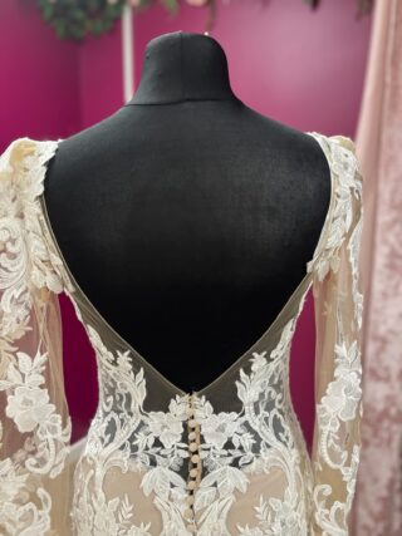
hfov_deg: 53.0
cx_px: 201
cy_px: 268
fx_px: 403
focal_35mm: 26
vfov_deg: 67.3
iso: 160
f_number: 1.6
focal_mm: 5.1
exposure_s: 1/50
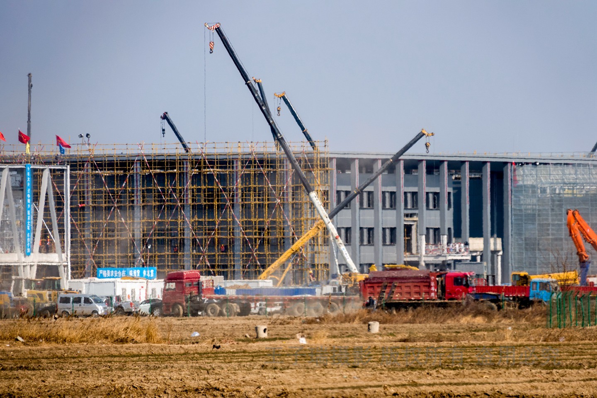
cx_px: 298
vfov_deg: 2.9
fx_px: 7910
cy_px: 199
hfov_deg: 4.3
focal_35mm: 477
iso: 100
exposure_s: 1/400
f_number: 6.3
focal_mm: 174.93
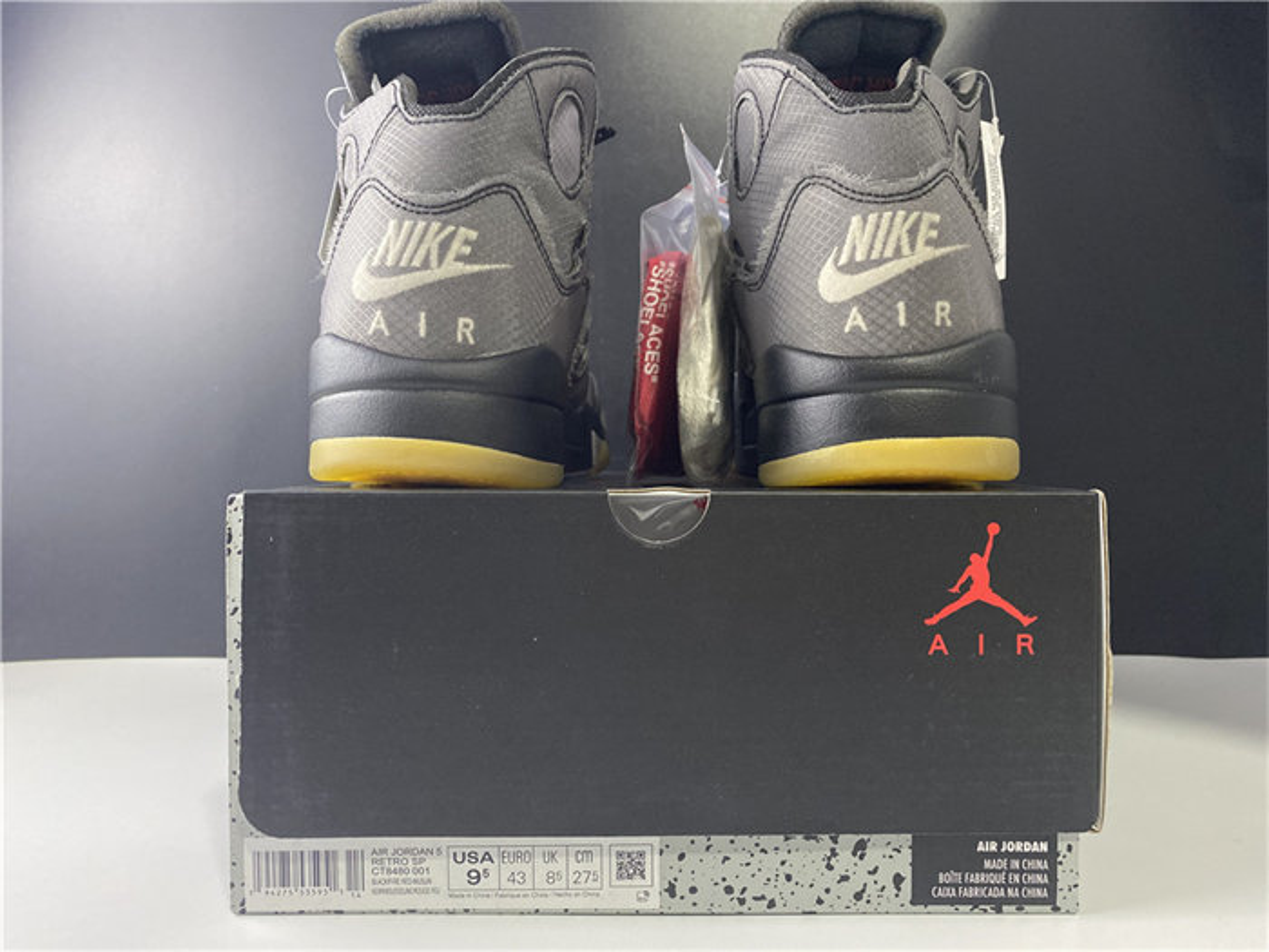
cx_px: 634
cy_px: 476
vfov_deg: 53.1
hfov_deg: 67.3
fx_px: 953
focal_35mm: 26
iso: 200
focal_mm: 4.25
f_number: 1.8
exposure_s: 1/60
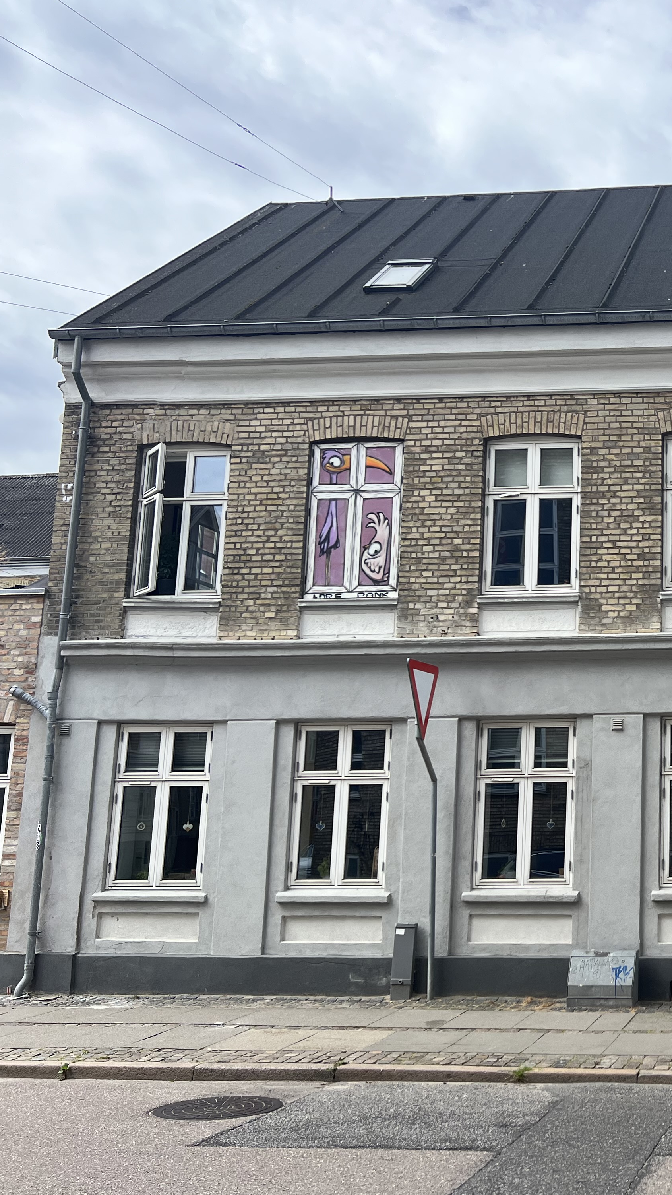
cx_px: 754
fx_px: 1204
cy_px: 599
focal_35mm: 38
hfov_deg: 28.2
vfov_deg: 52.8
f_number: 1.5
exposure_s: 1/2208
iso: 50
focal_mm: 5.7
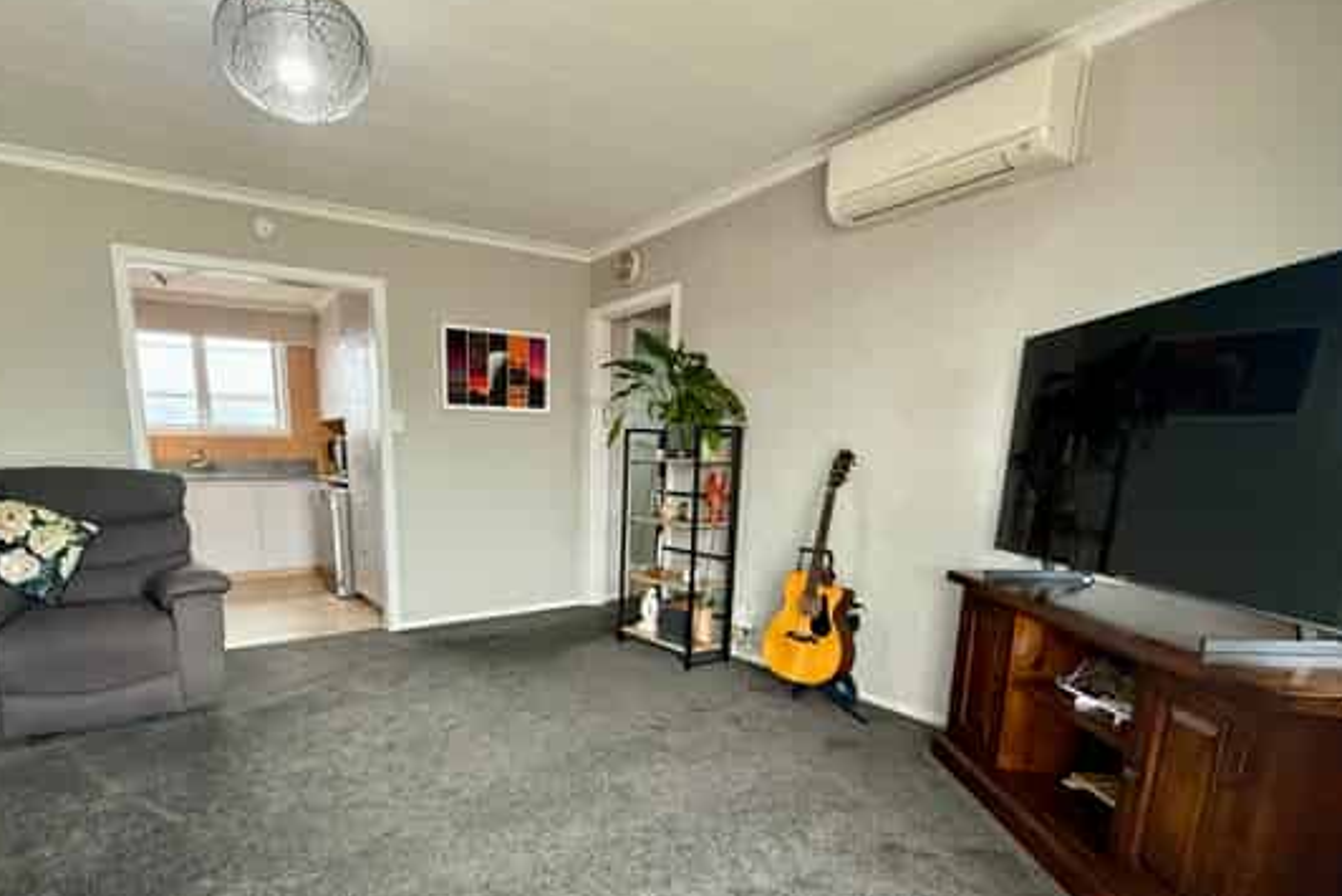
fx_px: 671
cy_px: 587
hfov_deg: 89.1
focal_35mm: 18
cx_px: 552
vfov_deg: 65.9
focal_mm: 2.22
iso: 250
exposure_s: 1/99
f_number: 2.2
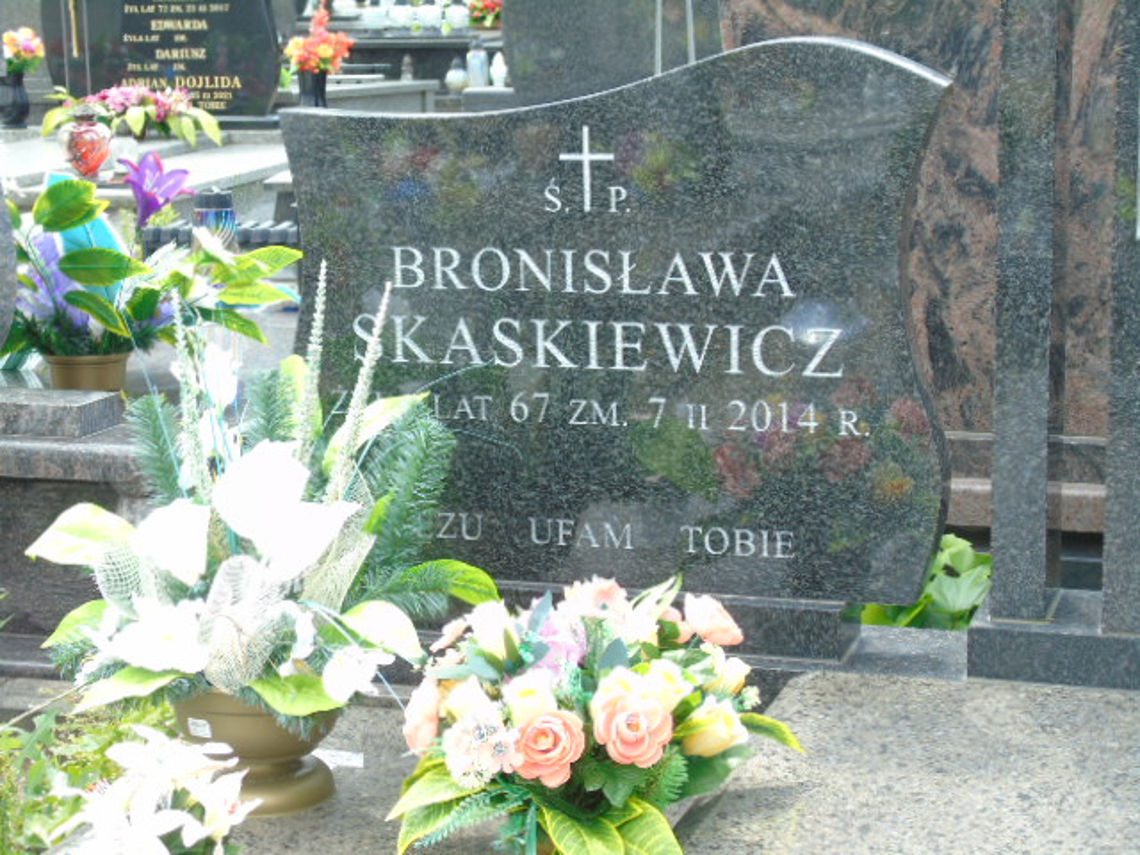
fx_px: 2338
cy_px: 428
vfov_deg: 20.7
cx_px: 570
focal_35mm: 71
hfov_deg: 27.4
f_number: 4.7
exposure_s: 1/60
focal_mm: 13
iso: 80
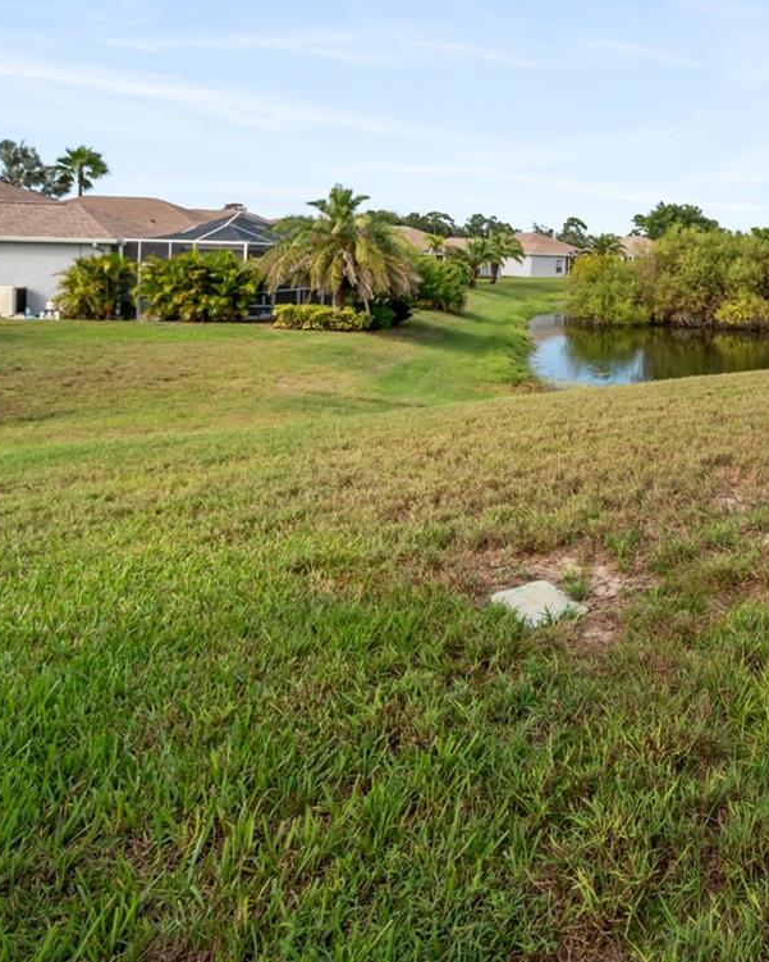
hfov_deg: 42.1
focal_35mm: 28
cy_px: 291
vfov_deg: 60.1
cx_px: 823
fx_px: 796
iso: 250
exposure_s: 1/1250
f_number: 6.3
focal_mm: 14
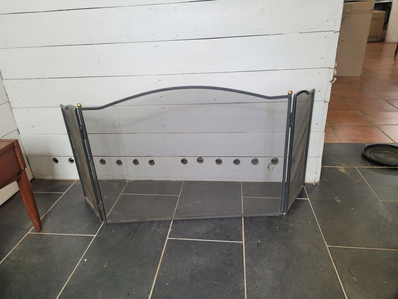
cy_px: 150
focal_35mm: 26
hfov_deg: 67.3
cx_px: 199
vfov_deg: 53.1
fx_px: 299
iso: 200
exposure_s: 1/100
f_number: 1.8
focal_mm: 5.4
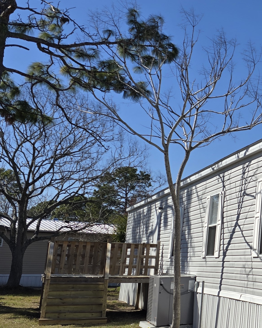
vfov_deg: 30.5
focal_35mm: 62
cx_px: 386
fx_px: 601
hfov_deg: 21.1
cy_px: 158
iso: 12
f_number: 1.7
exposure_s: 1/1279
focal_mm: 6.3
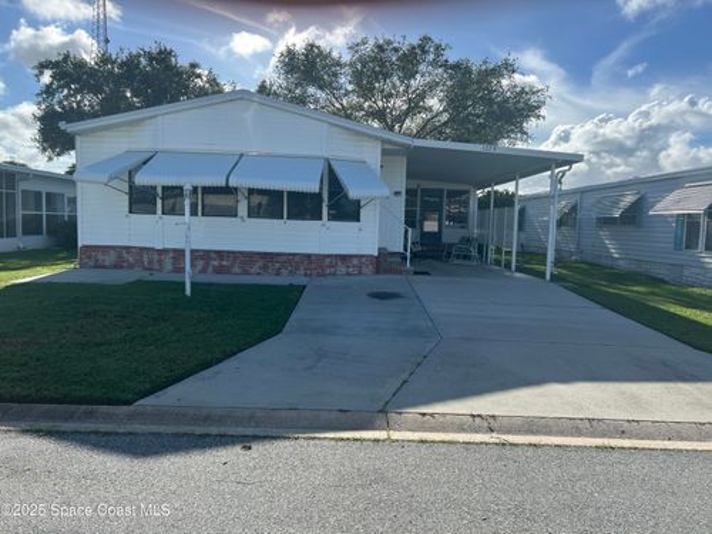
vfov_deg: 53.1
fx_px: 535
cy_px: 267
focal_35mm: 26
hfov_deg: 67.3
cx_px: 356
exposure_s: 1/3356
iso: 50
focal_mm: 5.7
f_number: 1.5
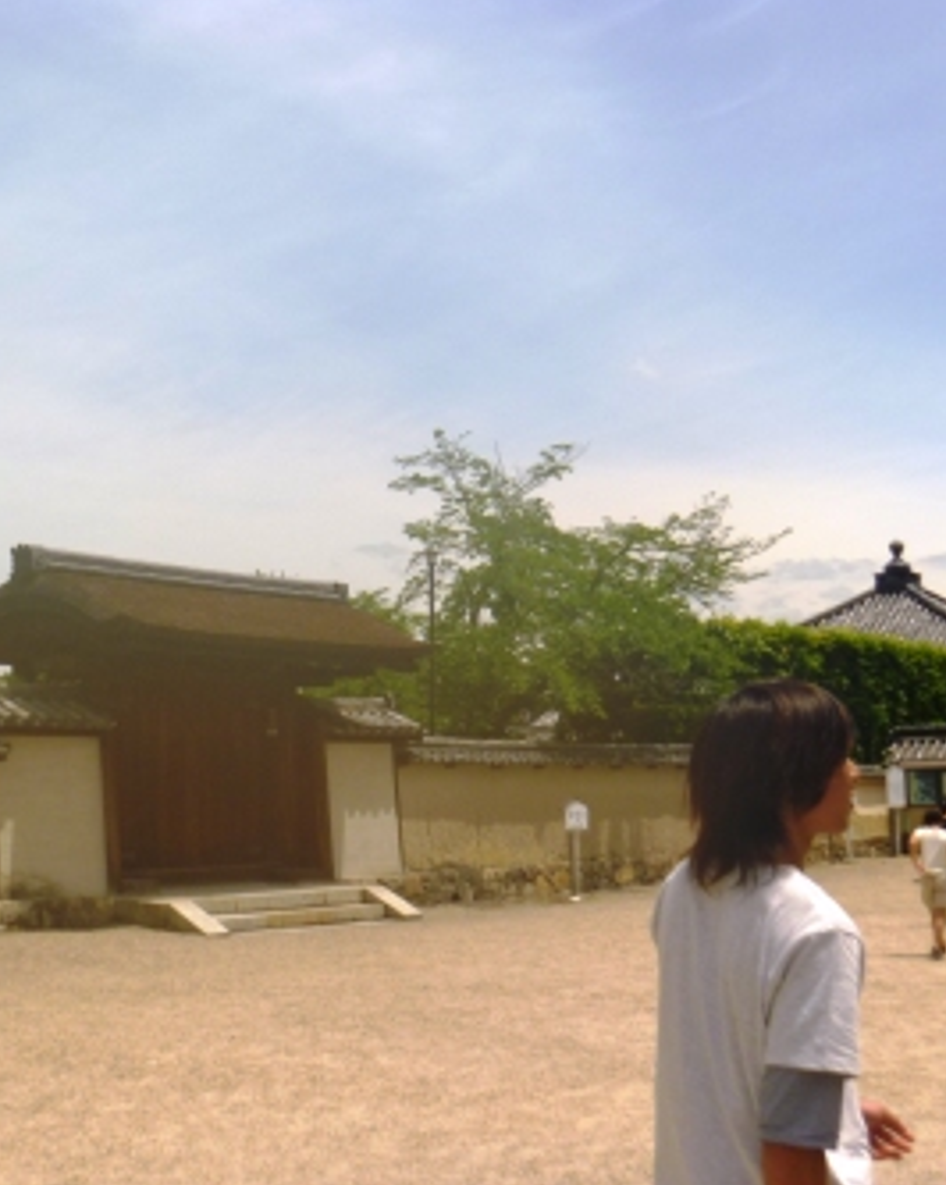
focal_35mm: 46
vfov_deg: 40.4
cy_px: 591
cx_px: 242
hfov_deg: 32.1
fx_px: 1611
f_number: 5.6
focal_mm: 6.3
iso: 80
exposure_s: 1/640
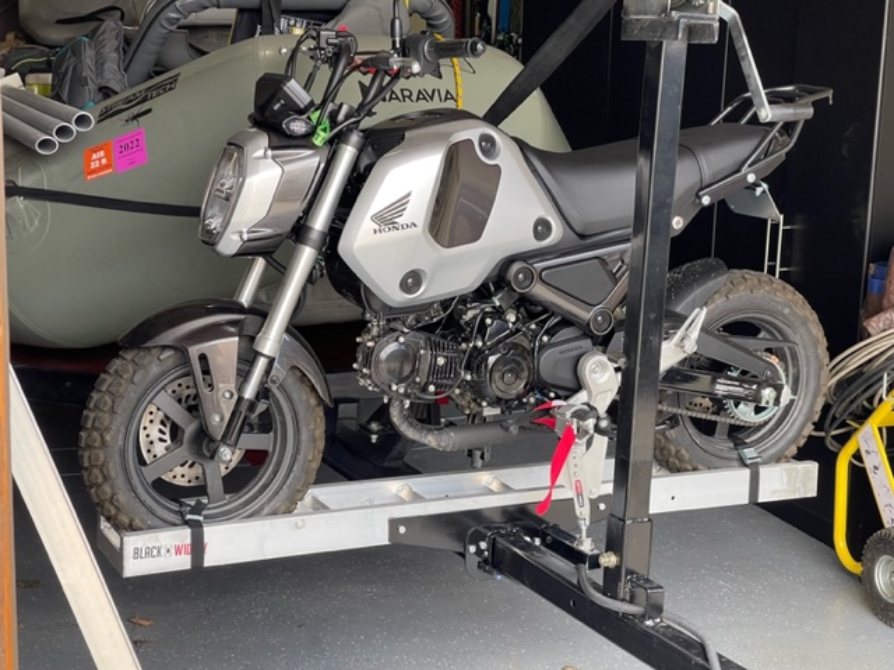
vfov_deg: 22.9
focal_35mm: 64
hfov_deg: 30.3
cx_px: 447
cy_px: 335
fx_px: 1653
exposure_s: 1/99
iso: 80
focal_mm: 7.5
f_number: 2.2
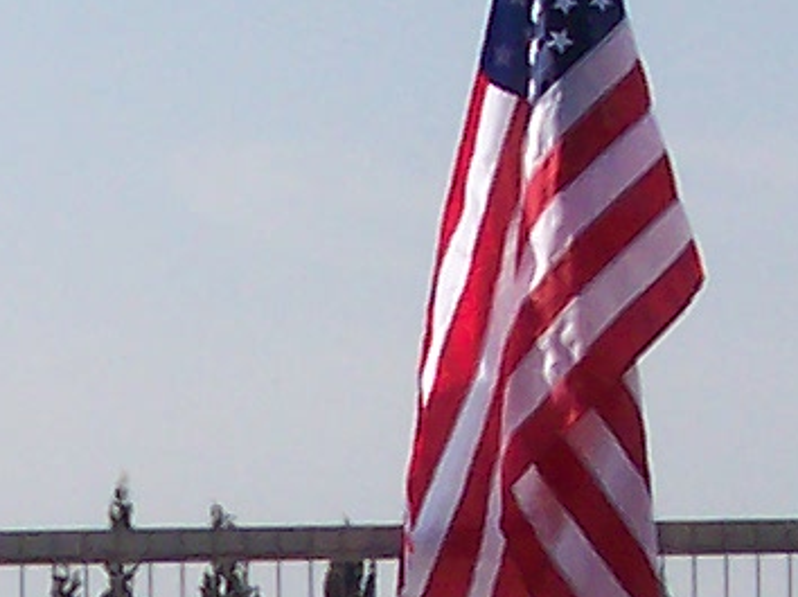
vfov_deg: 5.3
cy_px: 910
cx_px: -284
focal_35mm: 277
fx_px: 6381
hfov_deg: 7.1
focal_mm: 8
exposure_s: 1/1000
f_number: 4.8
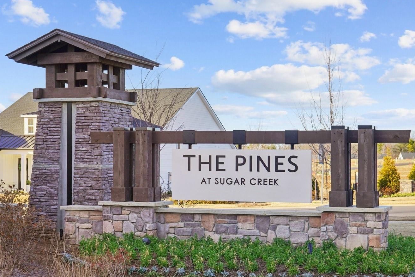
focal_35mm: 67
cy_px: 177
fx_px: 772
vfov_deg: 20.3
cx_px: 225
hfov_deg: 30.1
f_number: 5
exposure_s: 1/250
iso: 100
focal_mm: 43
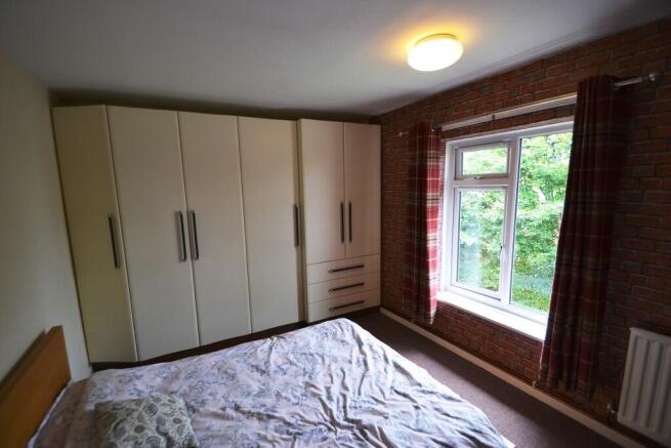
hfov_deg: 100.4
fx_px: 280
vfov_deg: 77.4
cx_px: 336
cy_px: 224
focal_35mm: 15
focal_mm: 10
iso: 450
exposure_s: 1/60
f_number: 3.5
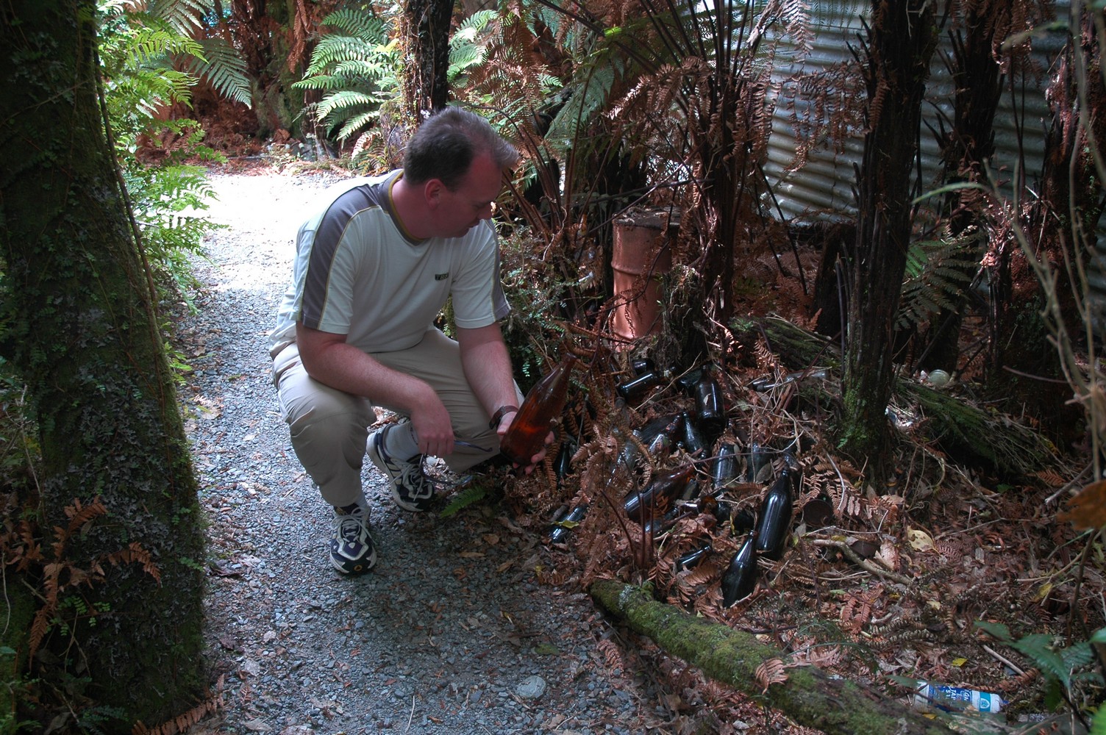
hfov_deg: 53.2
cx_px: 553
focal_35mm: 36
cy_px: 368
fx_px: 1105
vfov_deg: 36.8
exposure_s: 1/60
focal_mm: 24
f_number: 3.8
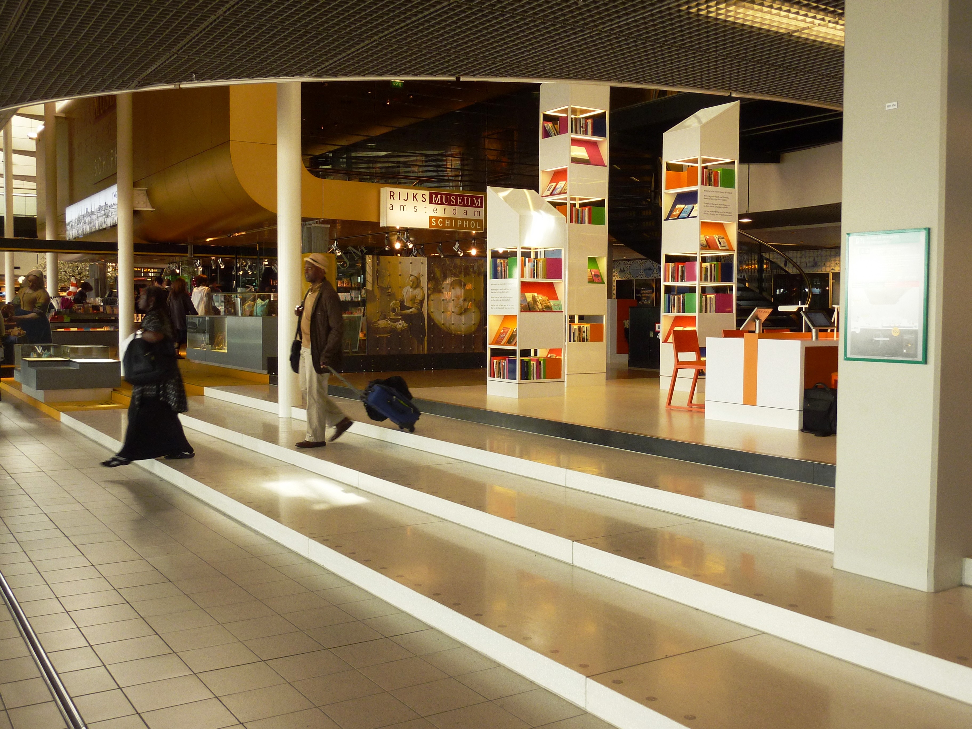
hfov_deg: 52.6
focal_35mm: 35
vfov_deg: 40.7
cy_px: 364
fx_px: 983
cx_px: 486
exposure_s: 1/30
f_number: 3.5
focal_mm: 5.7
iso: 160
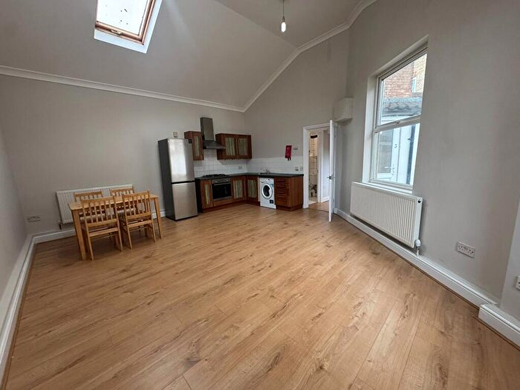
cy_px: 195
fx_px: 210
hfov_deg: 102.1
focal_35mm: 14
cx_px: 260
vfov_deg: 85.7
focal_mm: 2.22
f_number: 2.2
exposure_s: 1/100
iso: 250
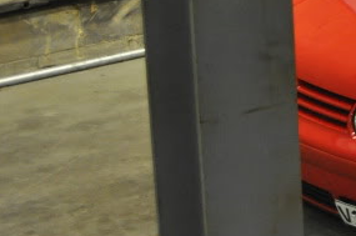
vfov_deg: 9.6
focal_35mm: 140
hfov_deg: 13.2
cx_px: 638
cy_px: -71
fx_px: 1382
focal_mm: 26
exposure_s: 1/25
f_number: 4.2
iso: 1600
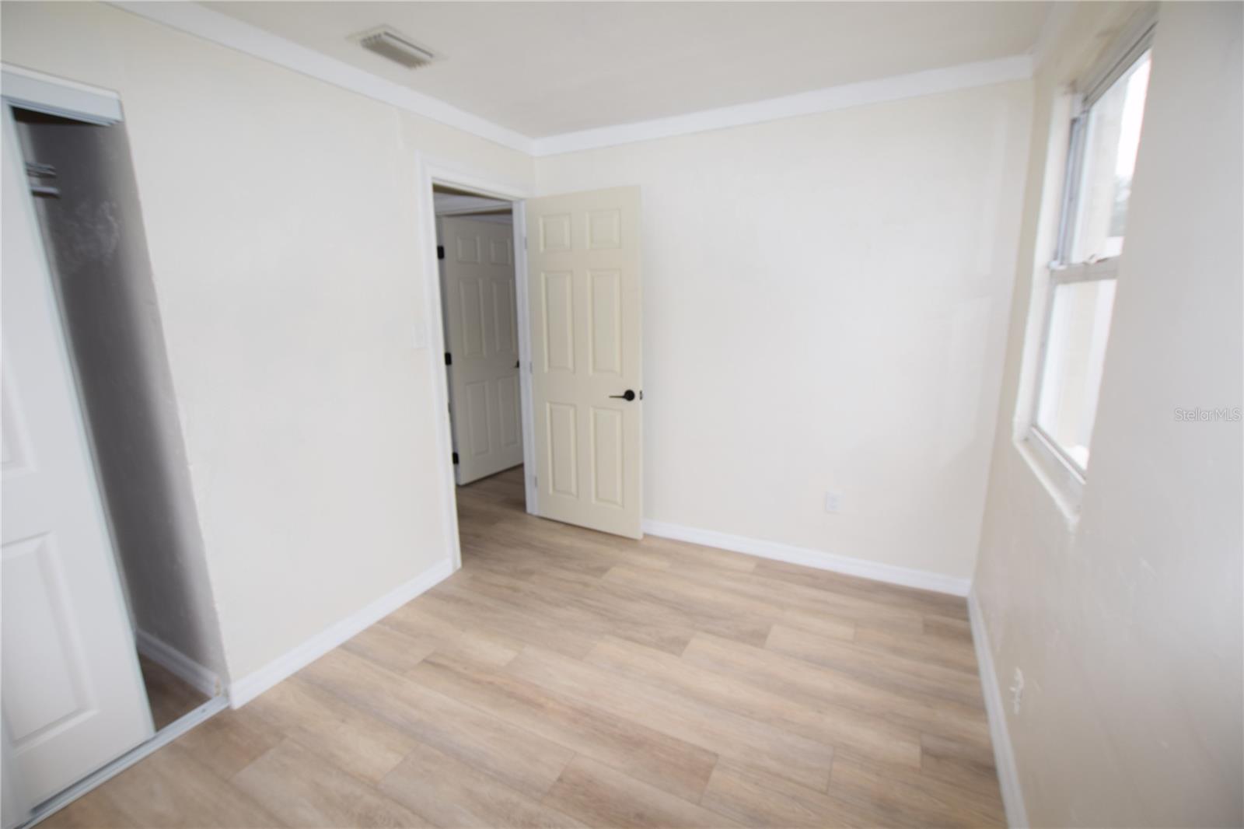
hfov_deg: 100.4
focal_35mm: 15
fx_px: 518
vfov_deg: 77.3
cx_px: 622
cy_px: 414
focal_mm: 10
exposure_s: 1/125
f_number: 5.6
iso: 200
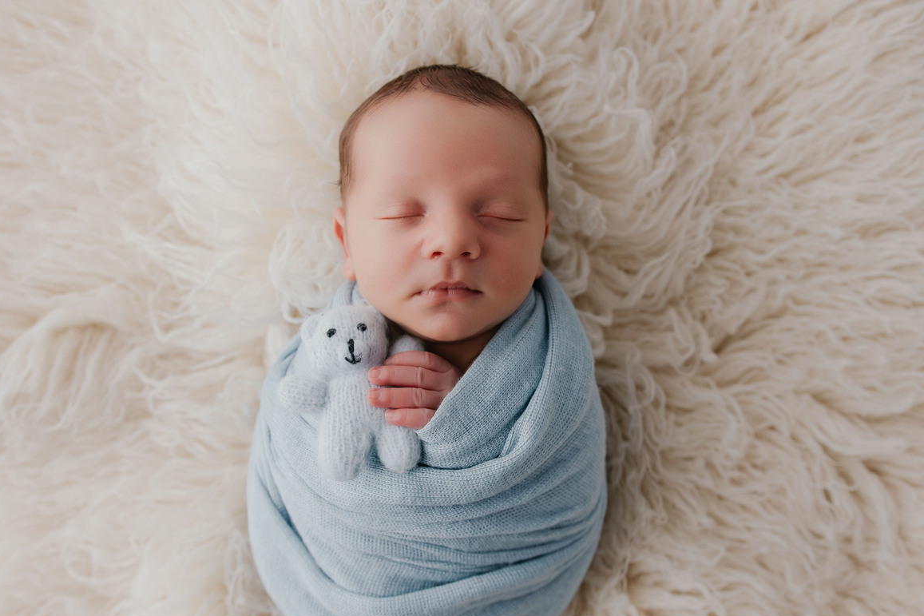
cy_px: 313
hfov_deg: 65.5
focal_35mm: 28
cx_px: 446
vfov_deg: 46.4
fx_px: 719
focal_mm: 18
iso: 160
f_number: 2.5
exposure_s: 1/160
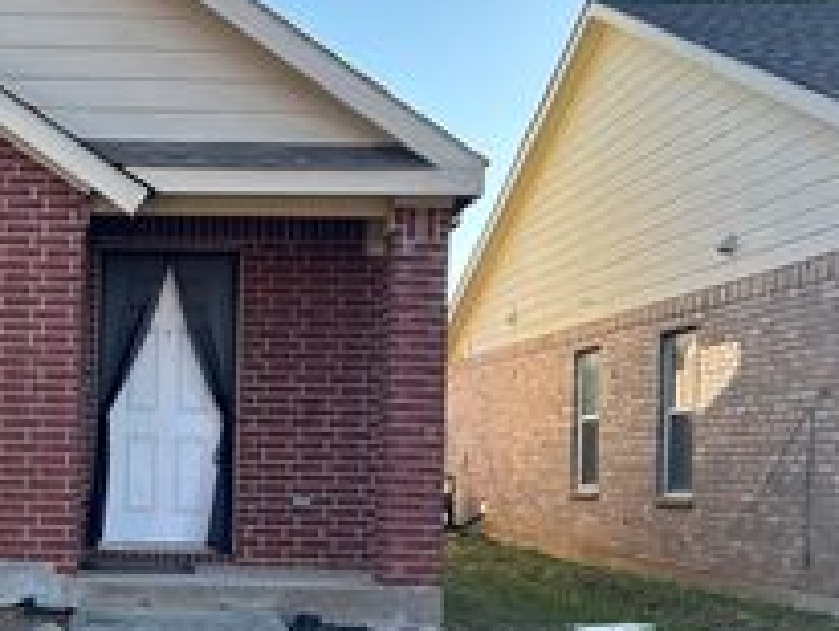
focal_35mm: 63
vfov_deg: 23.1
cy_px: 474
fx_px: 1529
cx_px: 65
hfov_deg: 29.3
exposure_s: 1/687
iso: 50
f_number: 1.5
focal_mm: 5.7
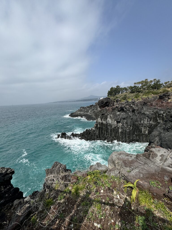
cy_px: 115
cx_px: 86
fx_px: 93
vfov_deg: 102.1
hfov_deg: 85.7
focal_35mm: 14
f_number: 2.2
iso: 50
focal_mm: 2.22
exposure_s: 1/2985
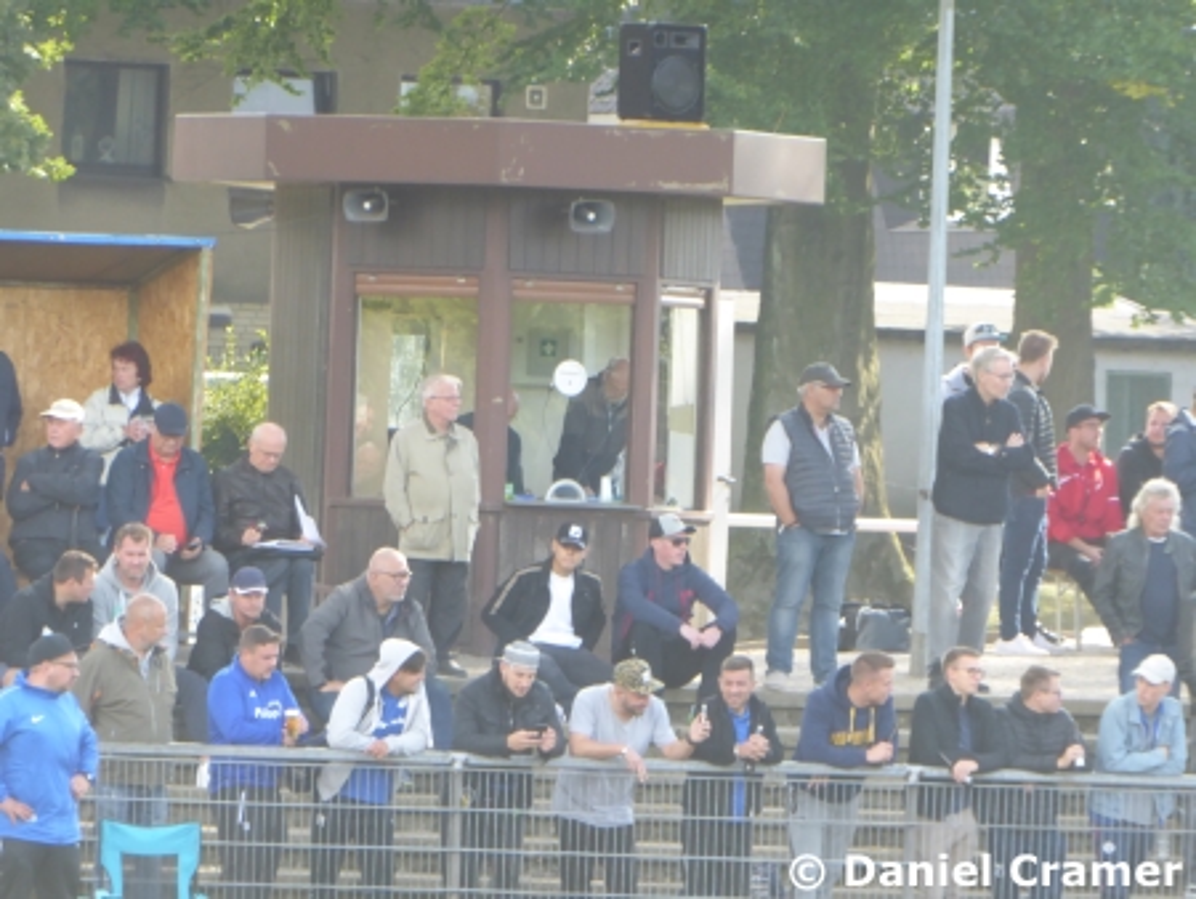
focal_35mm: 568
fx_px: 19635
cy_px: 450
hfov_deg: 3.5
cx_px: 598
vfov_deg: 2.6
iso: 250
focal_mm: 101.7
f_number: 6.1
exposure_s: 1/100
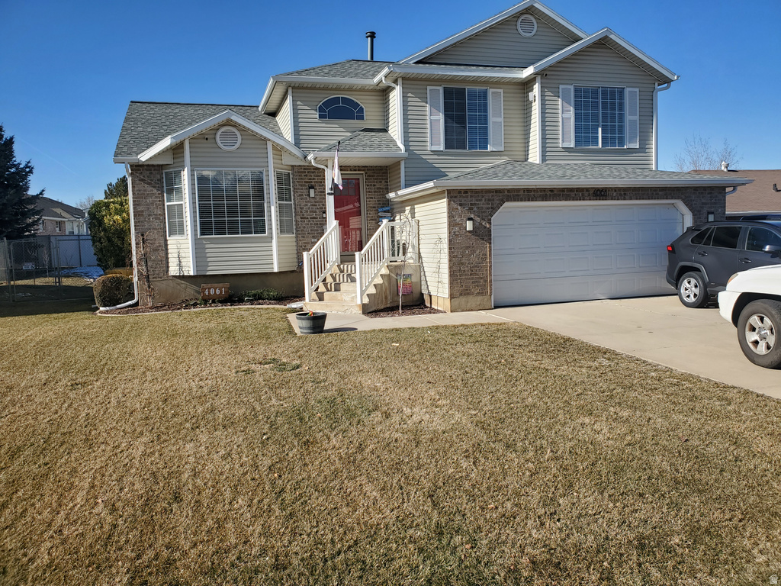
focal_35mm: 26
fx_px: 587
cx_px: 390
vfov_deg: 53.1
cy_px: 293
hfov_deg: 67.3
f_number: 2.4
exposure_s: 1/1540
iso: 50
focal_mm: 4.3
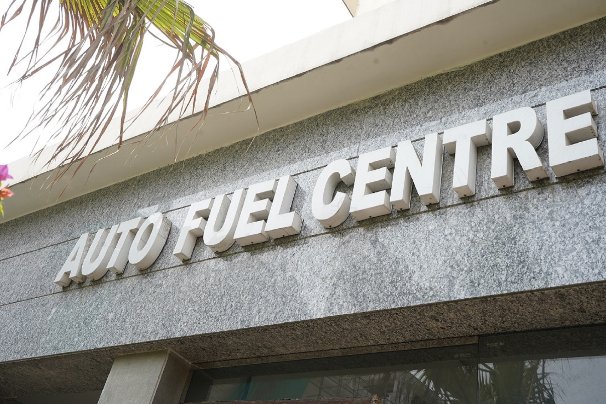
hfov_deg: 53.2
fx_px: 606
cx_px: 303
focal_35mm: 36
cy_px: 202
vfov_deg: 36.8
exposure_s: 1/100
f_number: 10
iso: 200
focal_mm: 36
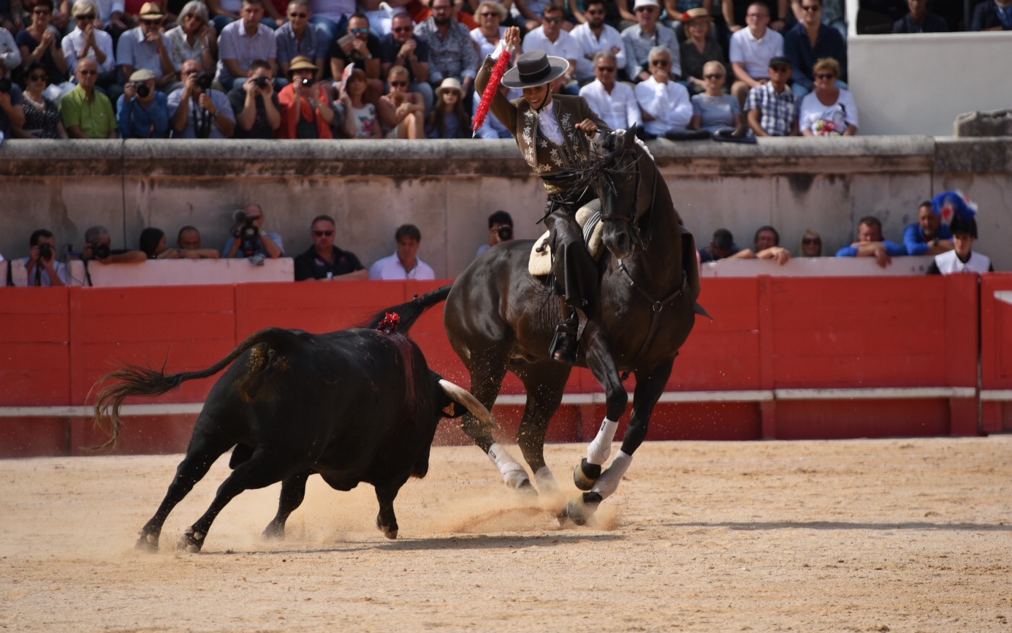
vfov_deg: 4.4
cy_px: 289
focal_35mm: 298
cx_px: 506
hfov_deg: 7.0
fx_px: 8220
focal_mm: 250
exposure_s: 1/1600
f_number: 5.6
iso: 400
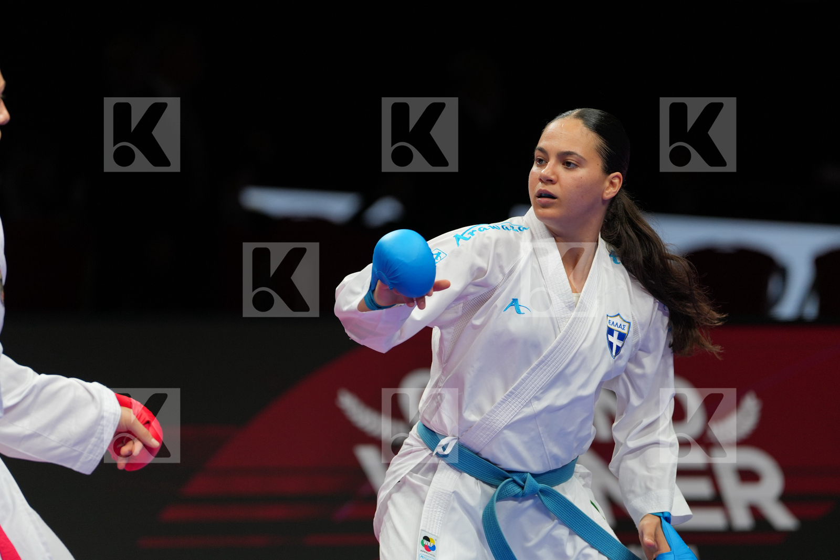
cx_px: 420
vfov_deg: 4.6
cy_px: 280
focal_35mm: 300
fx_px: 6998
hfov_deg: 6.9
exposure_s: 1/1000
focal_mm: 200
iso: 400
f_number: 2.8
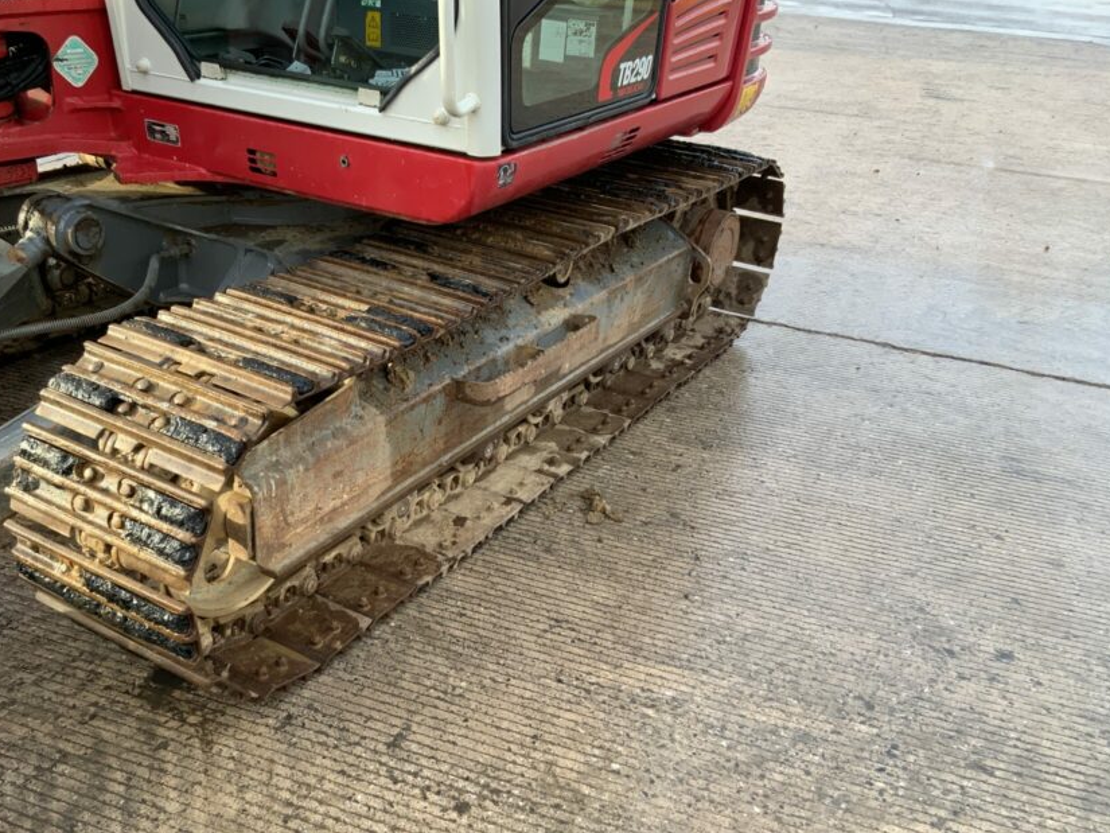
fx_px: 1155
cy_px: 447
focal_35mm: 36
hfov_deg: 51.0
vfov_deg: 39.6
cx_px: 439
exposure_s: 1/153
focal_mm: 3
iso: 16
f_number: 1.8
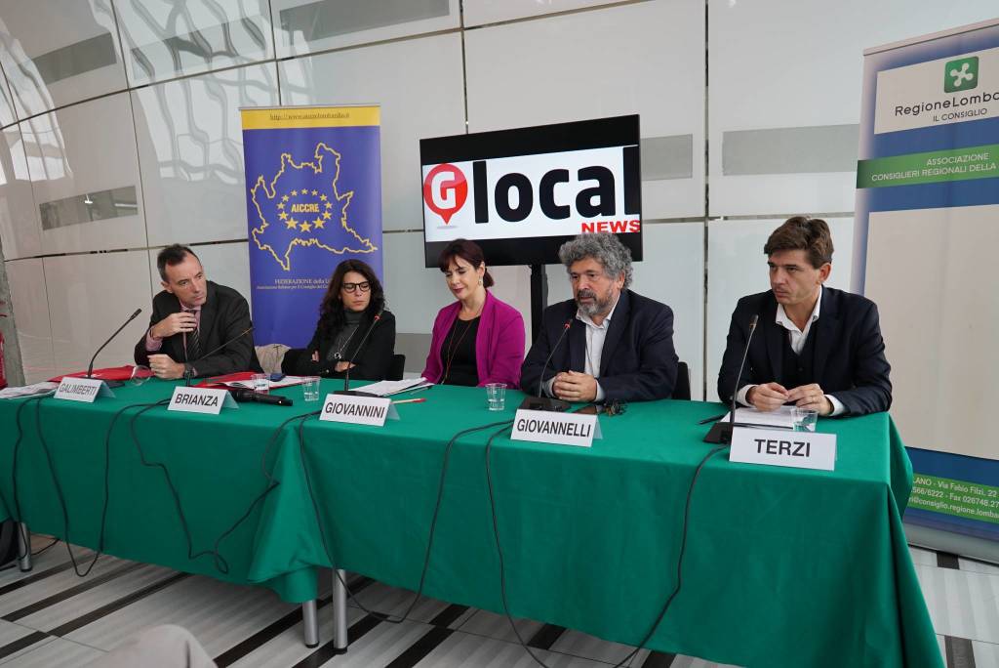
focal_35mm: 28
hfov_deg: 65.4
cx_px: 500
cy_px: 334
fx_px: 777
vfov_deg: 46.5
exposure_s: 1/160
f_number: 4
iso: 400
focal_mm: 28
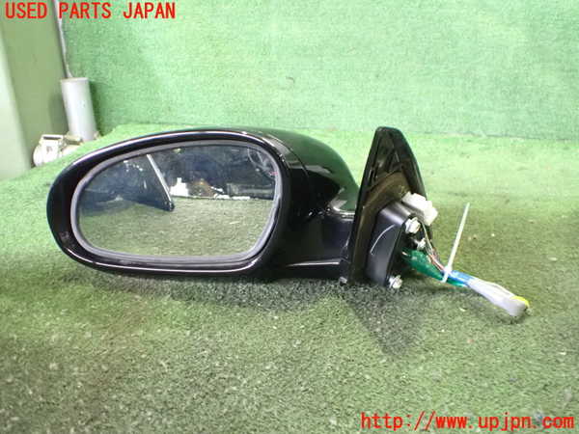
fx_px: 502
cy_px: 217
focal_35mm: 30
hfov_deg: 60.0
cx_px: 290
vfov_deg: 46.8
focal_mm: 5.4
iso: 1600
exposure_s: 1/30
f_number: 2.3
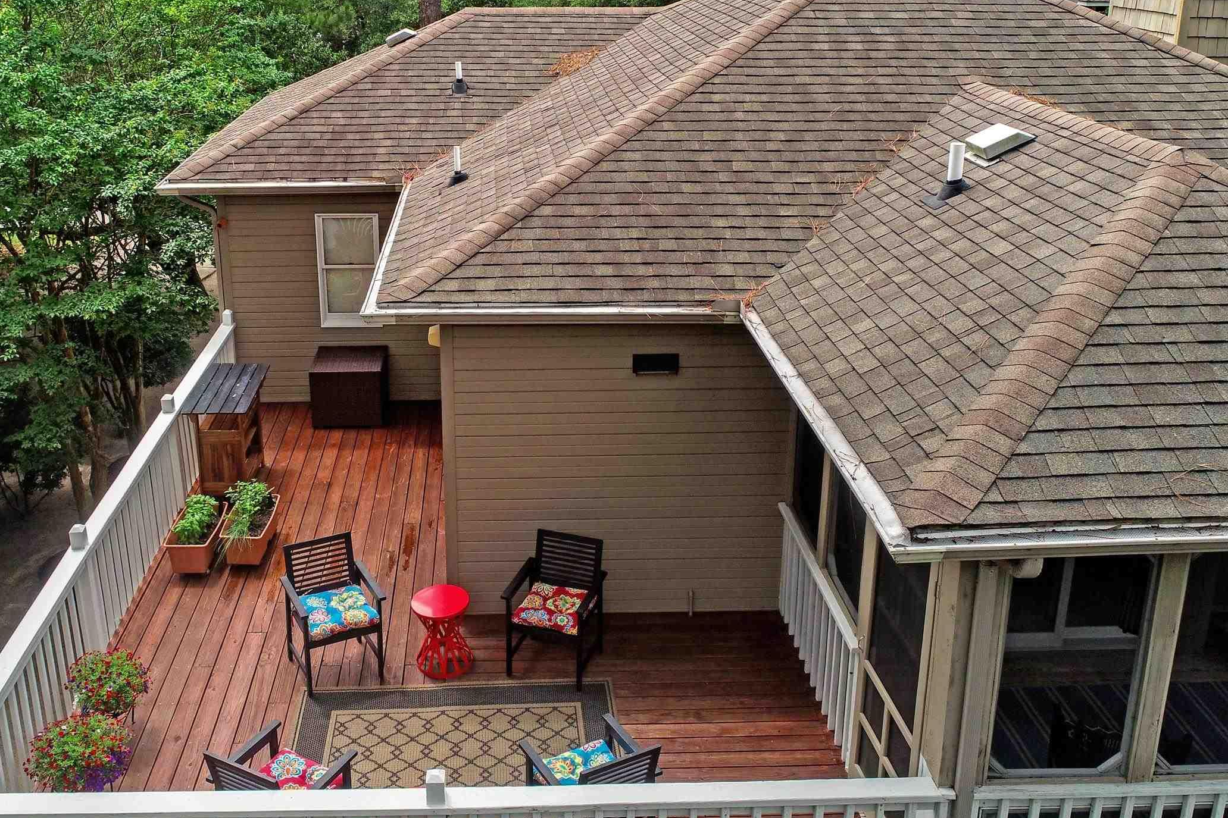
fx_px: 1194
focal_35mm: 35
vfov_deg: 37.5
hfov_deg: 54.2
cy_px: 279
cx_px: 523
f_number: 5
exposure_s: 1/320
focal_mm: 8.8
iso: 100
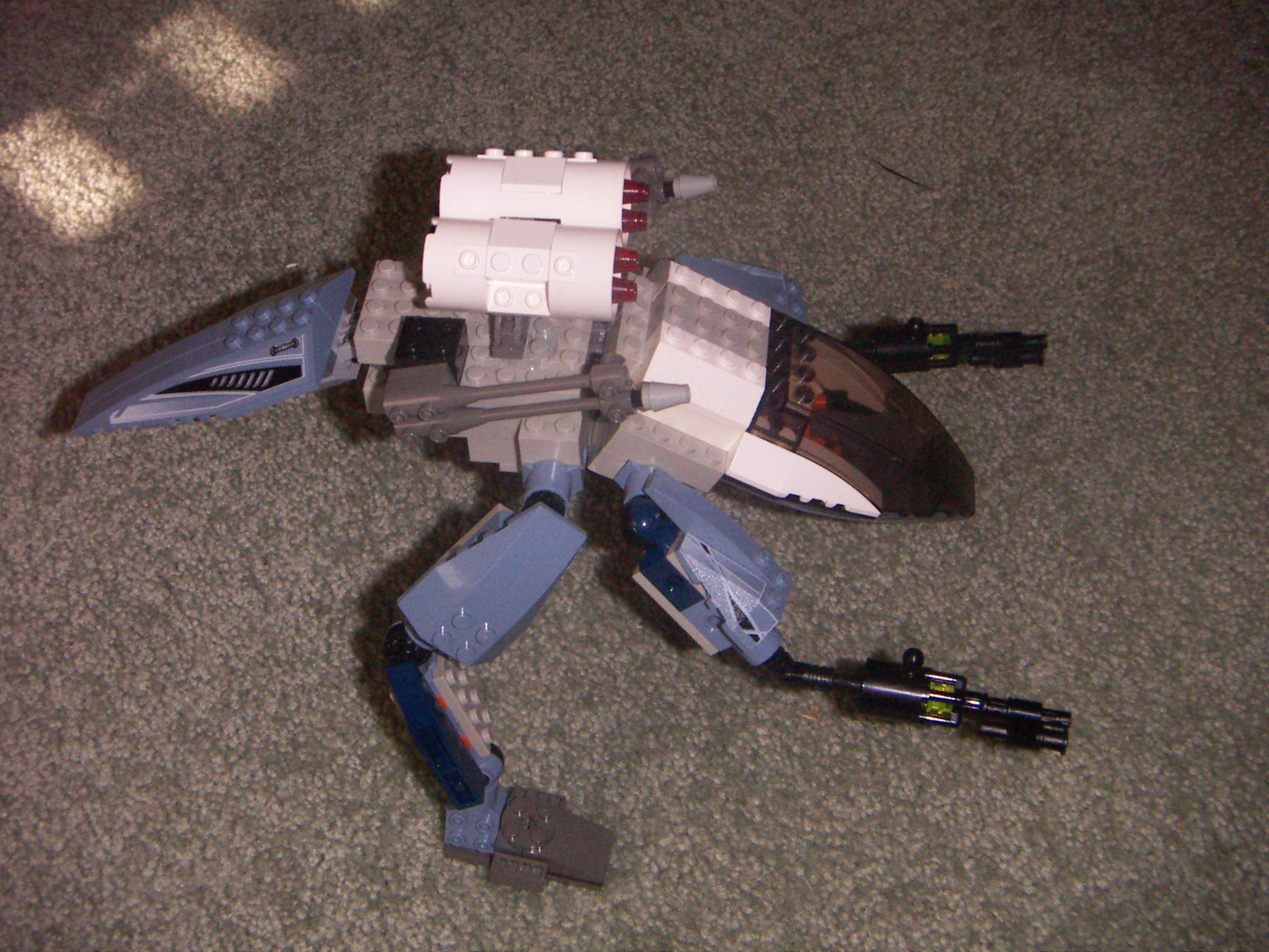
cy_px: 476
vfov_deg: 27.5
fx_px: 1943
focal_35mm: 53
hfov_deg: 36.2
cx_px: 634
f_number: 6.7
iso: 200
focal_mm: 7
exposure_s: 1/50
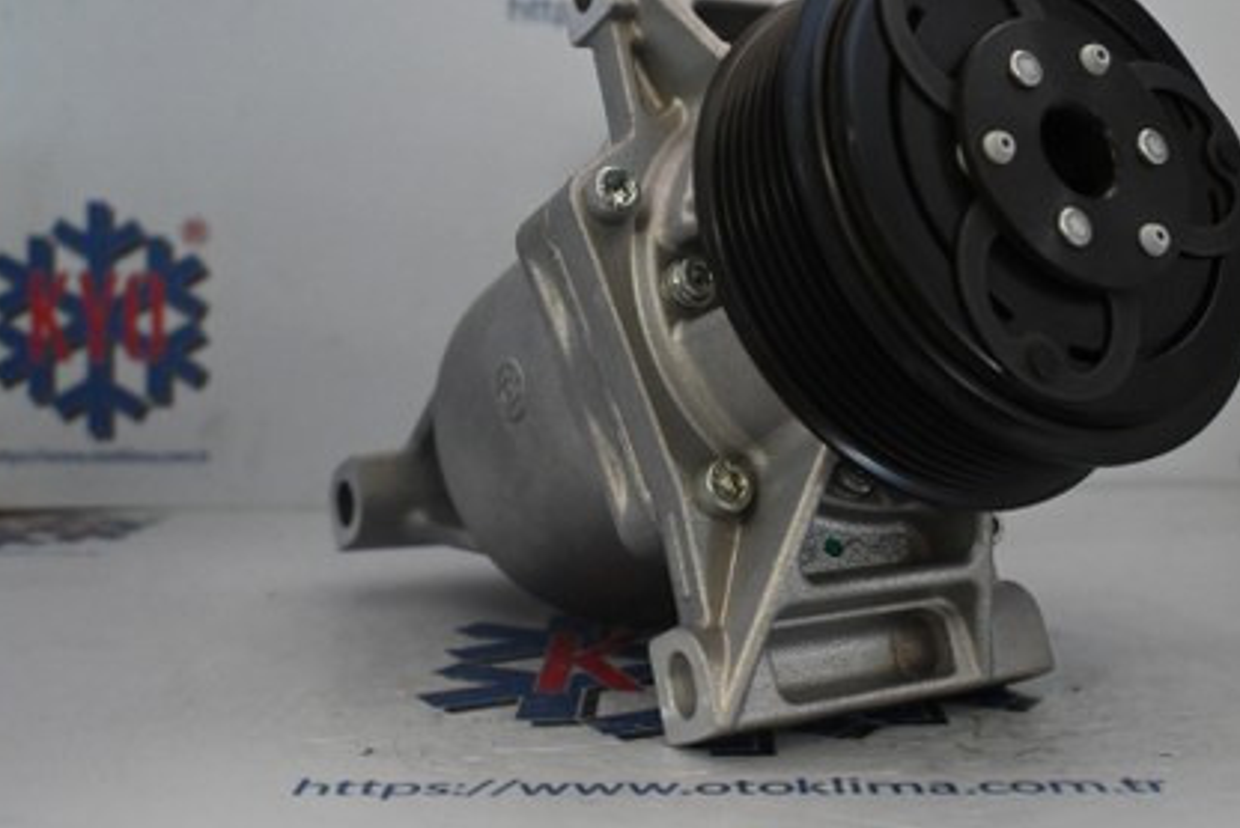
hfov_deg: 39.7
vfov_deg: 27.0
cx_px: 718
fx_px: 1714
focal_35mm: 50
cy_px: 259
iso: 3200
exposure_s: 1/60
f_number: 4.2
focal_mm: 23
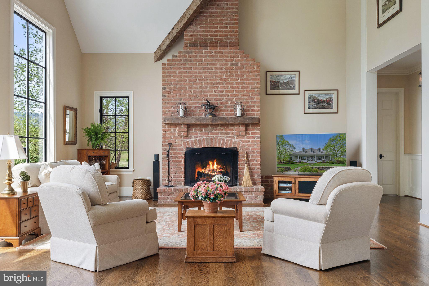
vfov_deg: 42.4
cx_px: 214
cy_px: 143
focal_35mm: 31
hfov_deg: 60.3
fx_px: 370
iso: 640
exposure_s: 1/30
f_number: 8
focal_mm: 31
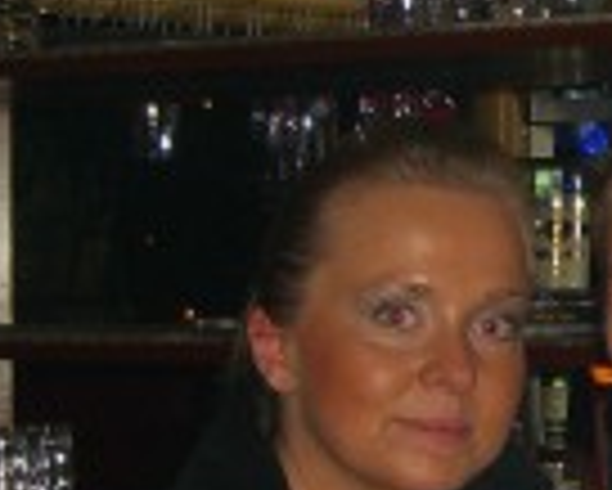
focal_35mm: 164
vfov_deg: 9.4
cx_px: 806
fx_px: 2973
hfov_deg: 11.4
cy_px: 328
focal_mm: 7.9
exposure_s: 1/60
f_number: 2.8
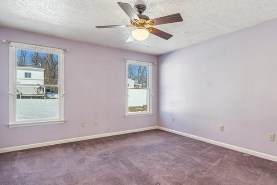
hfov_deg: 83.7
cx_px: 154
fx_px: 154
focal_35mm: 20
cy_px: 96
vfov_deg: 61.9
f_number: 11
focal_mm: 12
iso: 50
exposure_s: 1/6
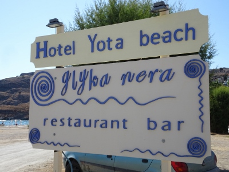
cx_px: 114
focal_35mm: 38
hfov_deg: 49.0
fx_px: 251
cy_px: 86
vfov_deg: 37.7
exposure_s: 1/640
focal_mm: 6.56
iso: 80
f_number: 4
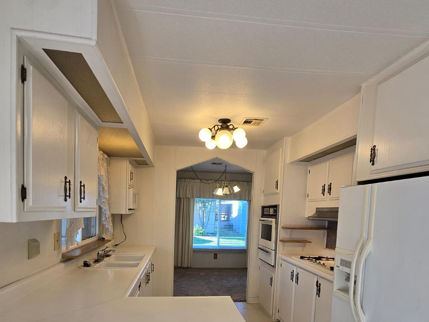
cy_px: 233
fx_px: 236
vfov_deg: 65.4
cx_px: 201
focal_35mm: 19
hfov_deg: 84.5
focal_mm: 2.2
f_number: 2.2
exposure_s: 1/120
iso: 80
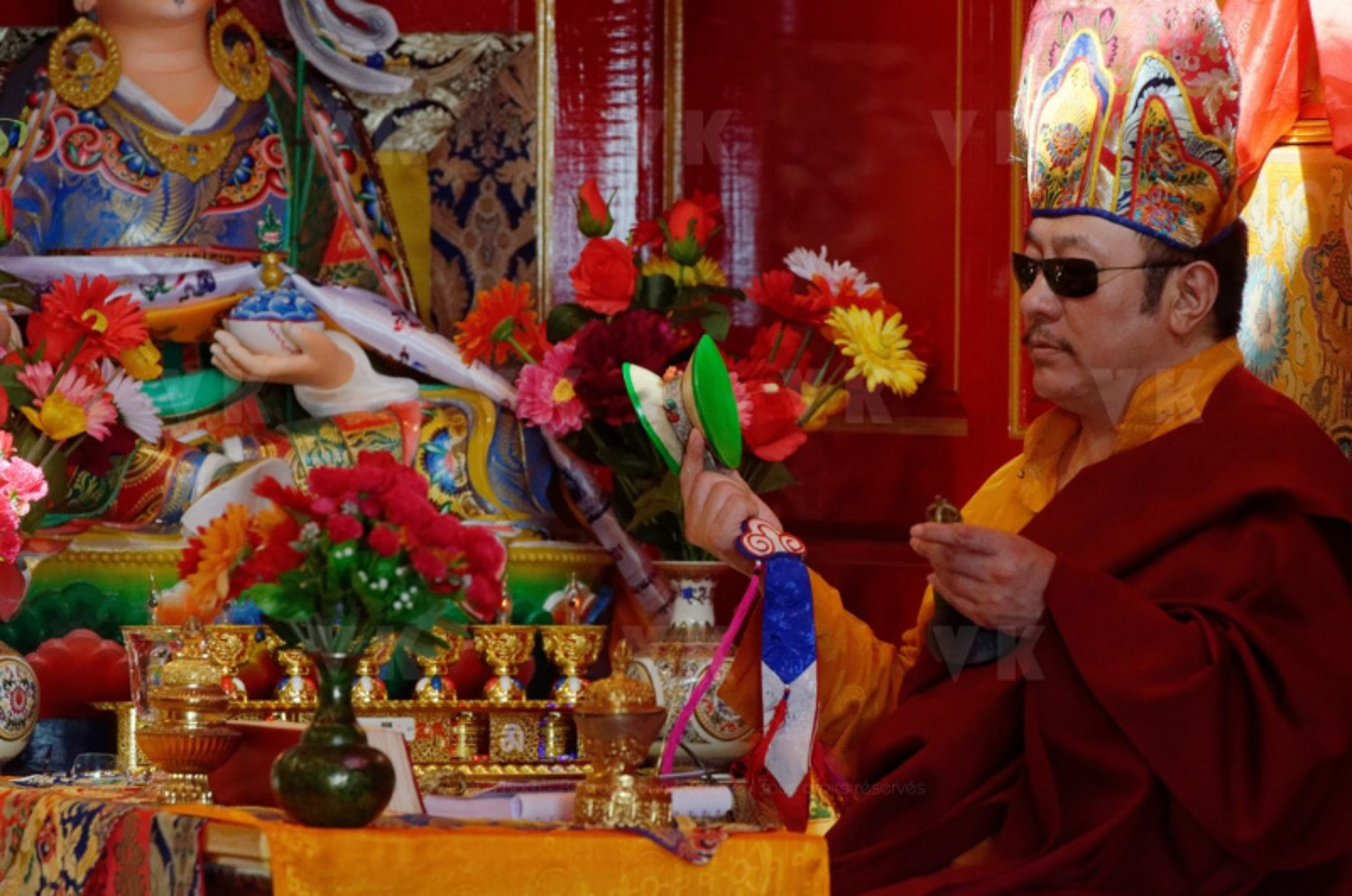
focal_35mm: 300
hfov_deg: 6.9
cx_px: 676
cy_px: 448
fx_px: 11244
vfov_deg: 4.6
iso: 2000
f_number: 5.6
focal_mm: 200
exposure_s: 1/320
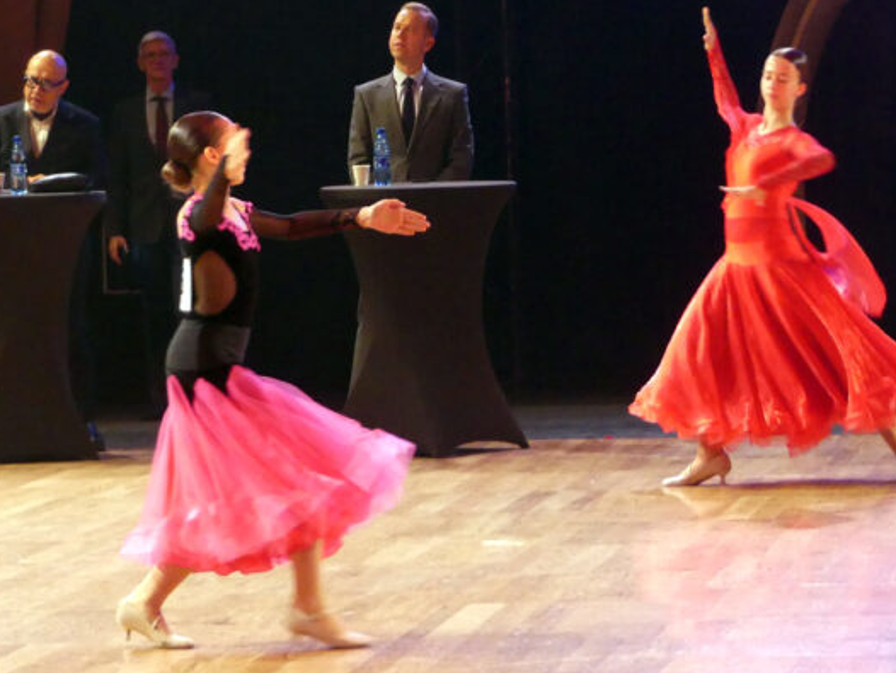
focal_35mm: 228
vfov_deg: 6.5
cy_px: 216
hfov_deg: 8.7
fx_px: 5904
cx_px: 383
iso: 800
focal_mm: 28.7
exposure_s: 1/80
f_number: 2.8
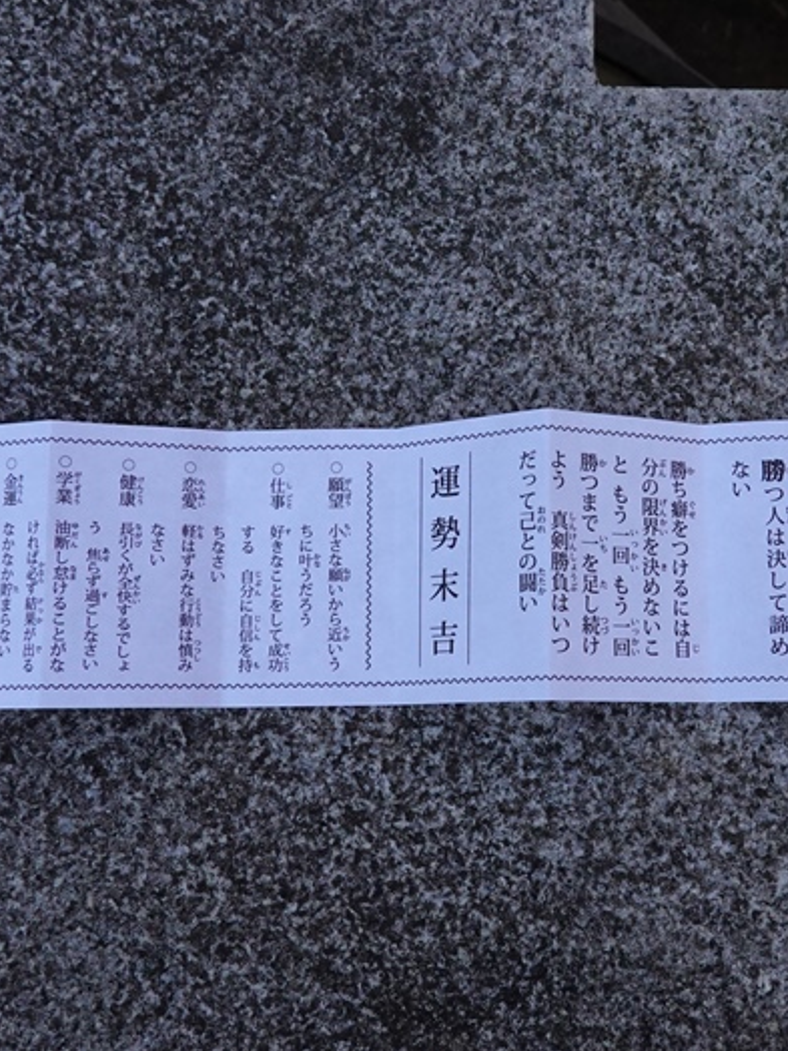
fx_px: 1335
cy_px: 522
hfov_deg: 32.5
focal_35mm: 44
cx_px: 539
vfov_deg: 42.9
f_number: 6.3
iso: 640
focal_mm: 11.29
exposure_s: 1/250
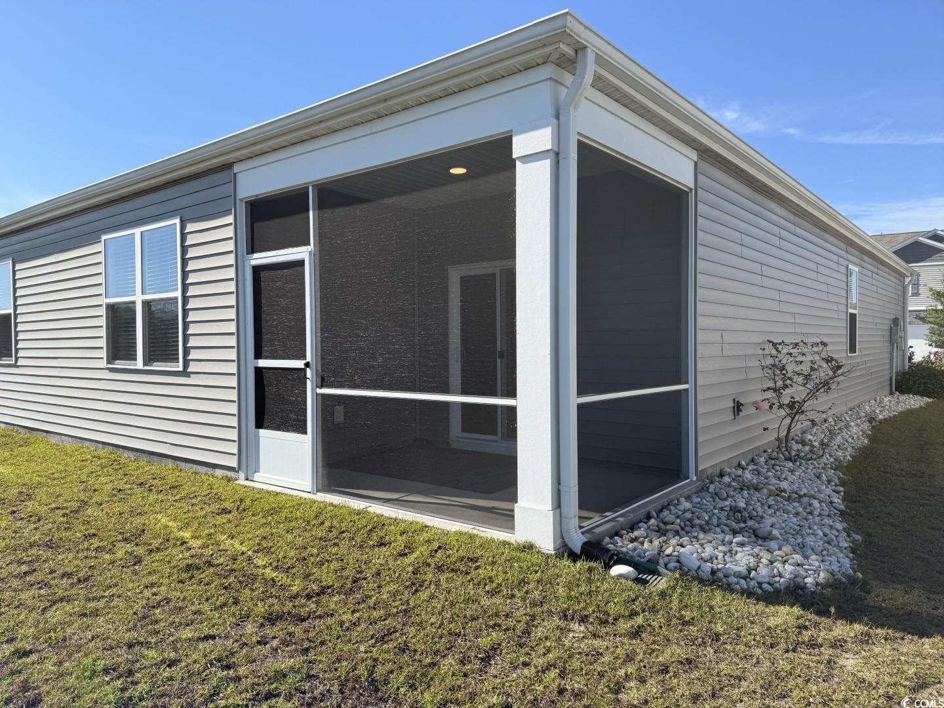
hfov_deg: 71.6
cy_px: 354
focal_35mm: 24
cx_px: 472
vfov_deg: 56.8
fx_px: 654
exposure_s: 1/3584
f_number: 1.78
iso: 80
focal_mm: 6.76
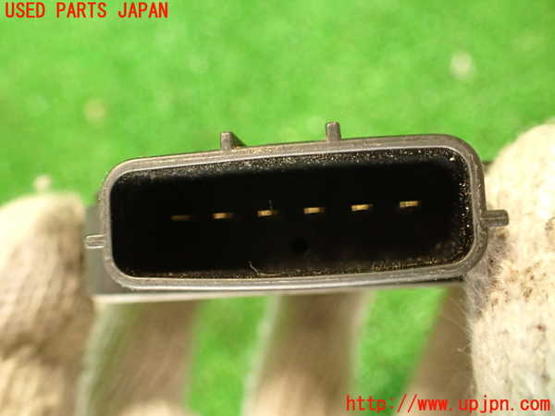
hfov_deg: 60.0
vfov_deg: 46.8
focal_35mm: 30
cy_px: 208
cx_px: 278
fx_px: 481
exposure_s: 1/30
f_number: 2.3
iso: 640
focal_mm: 5.4
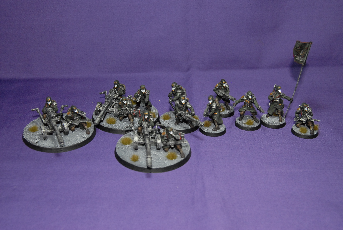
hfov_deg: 41.0
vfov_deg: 28.2
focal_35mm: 48
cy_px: 115
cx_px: 172
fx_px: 458
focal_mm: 32
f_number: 7.1
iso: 1250
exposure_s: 1/60
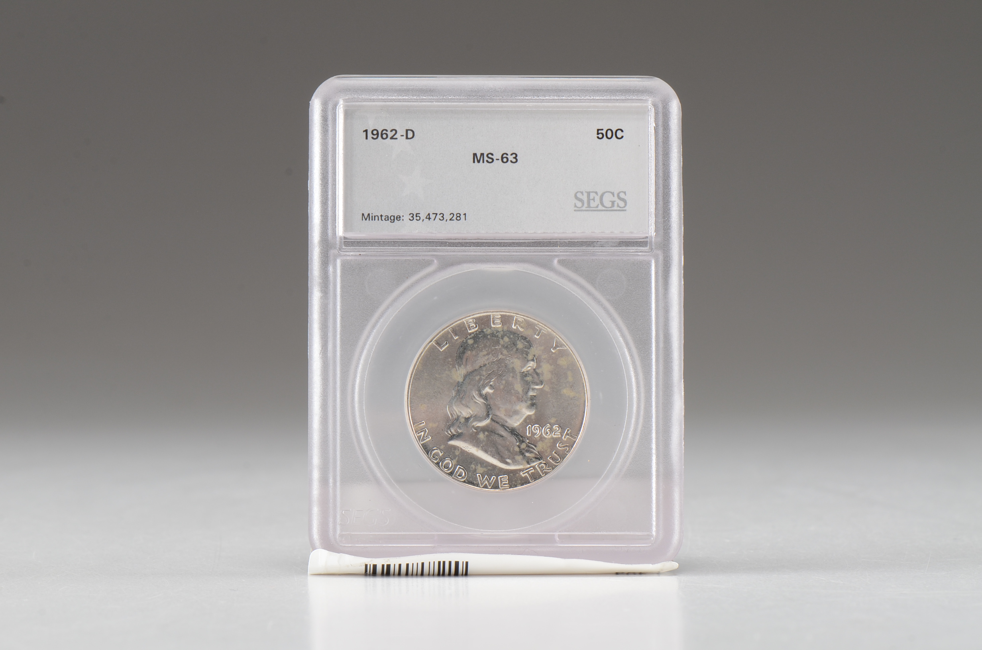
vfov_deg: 10.7
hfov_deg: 16.1
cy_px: 325
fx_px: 3471
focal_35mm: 128
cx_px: 491
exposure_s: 1/100
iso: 320
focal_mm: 85
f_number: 14
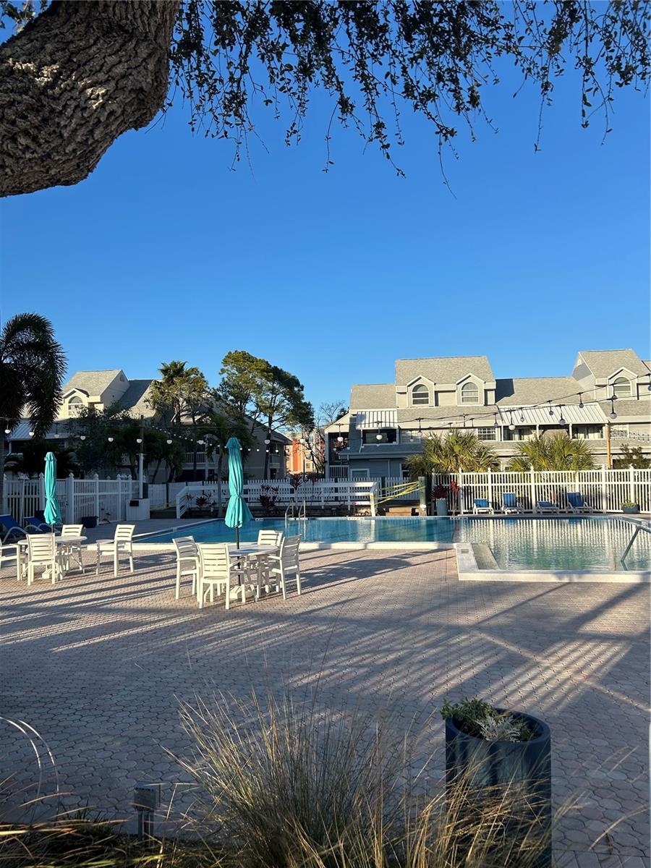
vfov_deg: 67.3
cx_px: 326
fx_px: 652
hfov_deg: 53.1
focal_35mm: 26
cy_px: 434
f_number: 1.5
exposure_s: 1/2994
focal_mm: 5.7
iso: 50
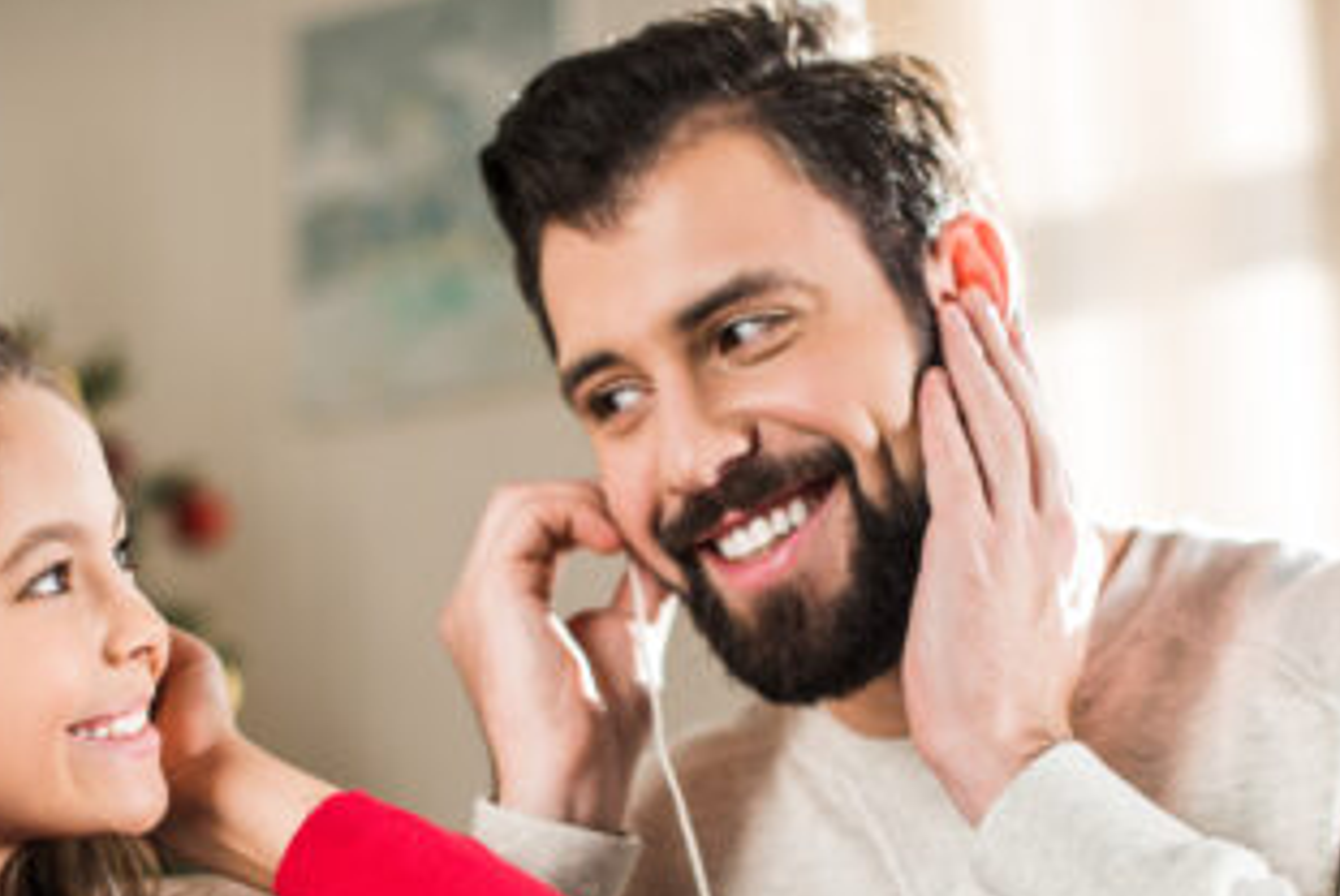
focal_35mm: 90
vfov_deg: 15.1
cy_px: 793
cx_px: 590
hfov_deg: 22.6
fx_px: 3353
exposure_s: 1/320
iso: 100
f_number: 2.2
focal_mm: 50
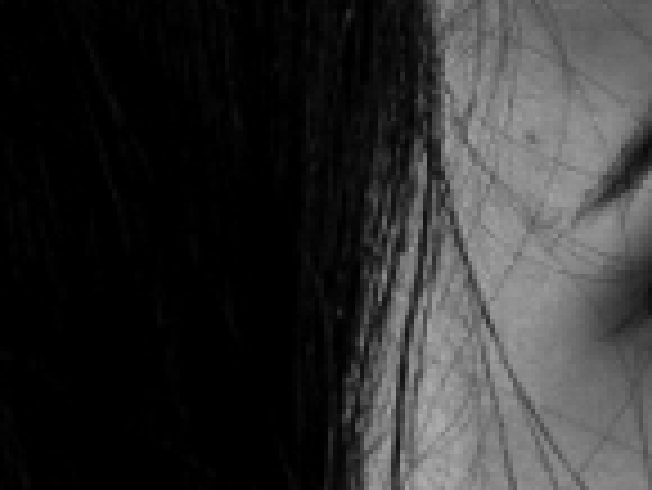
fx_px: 10545
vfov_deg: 2.7
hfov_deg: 3.5
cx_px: 1619
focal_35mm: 559
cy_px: 274
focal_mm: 55
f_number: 7.1
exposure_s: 1/250
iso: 100
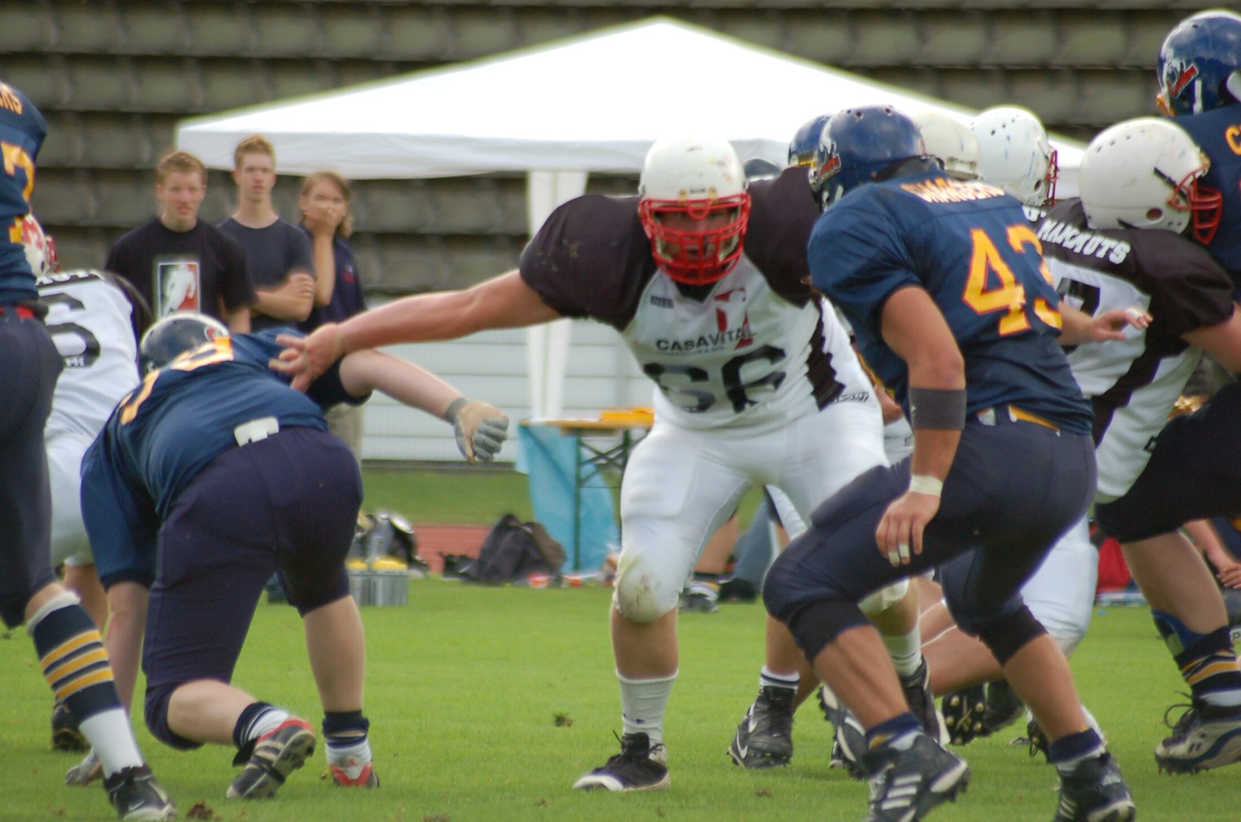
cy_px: 411
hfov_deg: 4.6
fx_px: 15483
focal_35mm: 450
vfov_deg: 3.0
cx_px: 620
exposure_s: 1/500
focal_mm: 300
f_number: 5.6
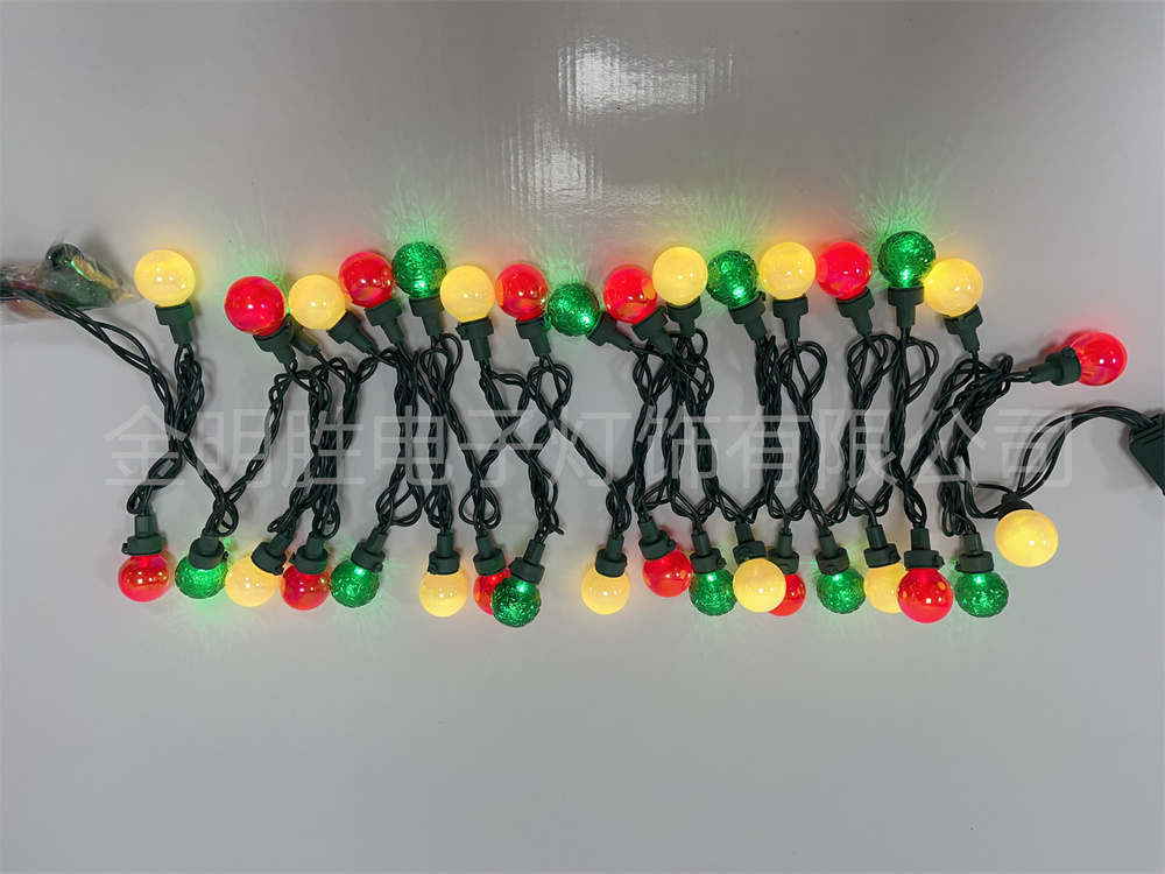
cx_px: 582
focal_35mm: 26
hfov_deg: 67.3
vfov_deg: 53.1
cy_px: 437
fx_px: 875
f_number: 1.6
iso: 64
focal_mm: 5.1
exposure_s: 1/100
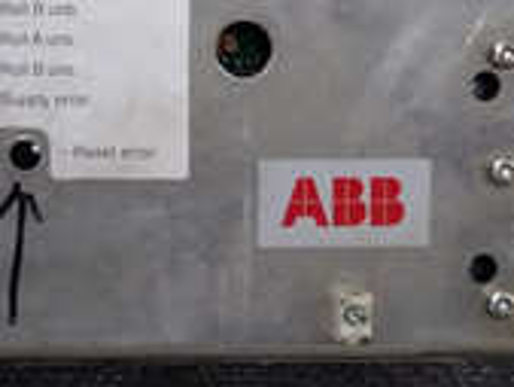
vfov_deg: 15.0
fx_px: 1426
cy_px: -46
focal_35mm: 96
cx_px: -182
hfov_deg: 18.7
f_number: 2
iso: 458
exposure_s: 1/33
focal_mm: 3.79
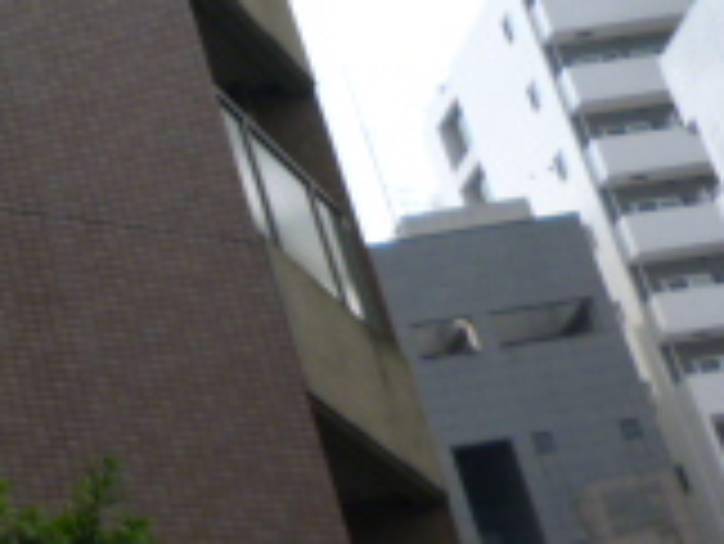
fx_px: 2323
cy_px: -297
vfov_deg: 12.6
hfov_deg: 15.8
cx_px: -459
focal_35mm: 111
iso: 100
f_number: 3.1
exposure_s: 1/640
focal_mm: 5
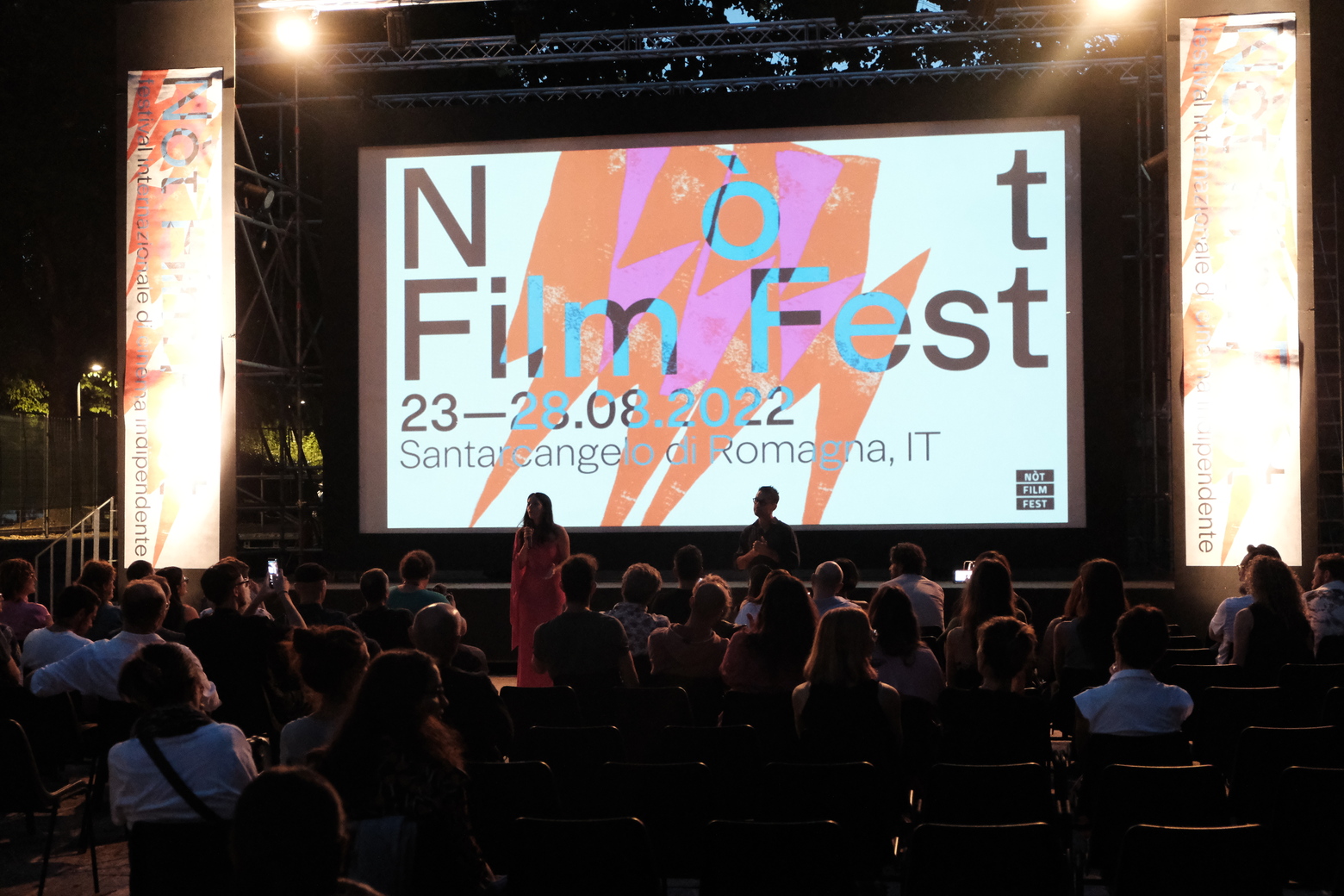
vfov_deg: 27.5
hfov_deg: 40.3
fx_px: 1829
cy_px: 448
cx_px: 672
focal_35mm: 49
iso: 10000
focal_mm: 32.9
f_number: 3.6
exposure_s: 1/80
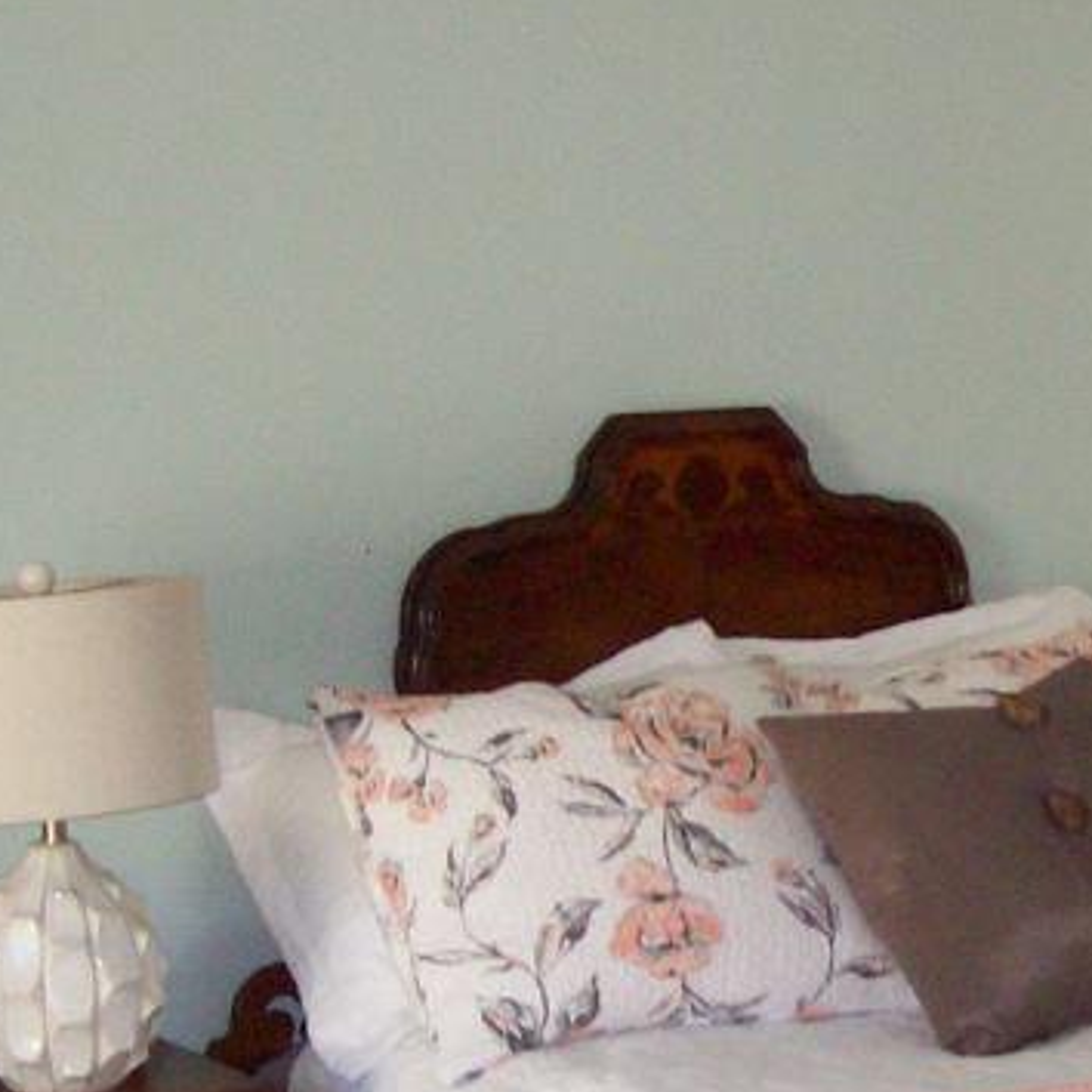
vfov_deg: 18.8
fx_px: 3284
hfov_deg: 18.6
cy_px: 759
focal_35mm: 92
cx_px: 966
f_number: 2.7
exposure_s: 1/64
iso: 140
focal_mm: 6
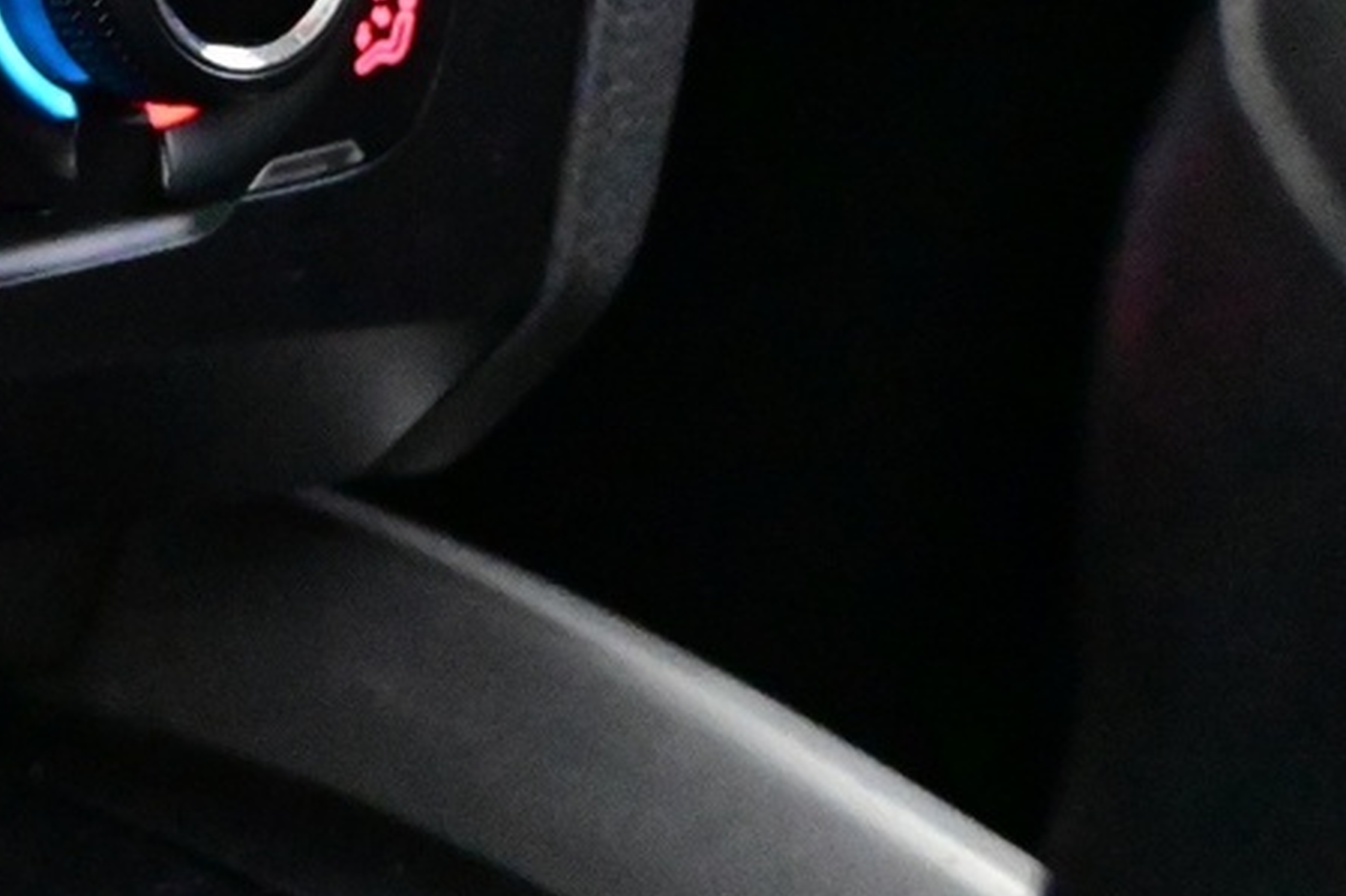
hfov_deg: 15.4
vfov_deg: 11.4
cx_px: -878
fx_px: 4447
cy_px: 78
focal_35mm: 119
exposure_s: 1/40
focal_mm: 22
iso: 12800
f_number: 4
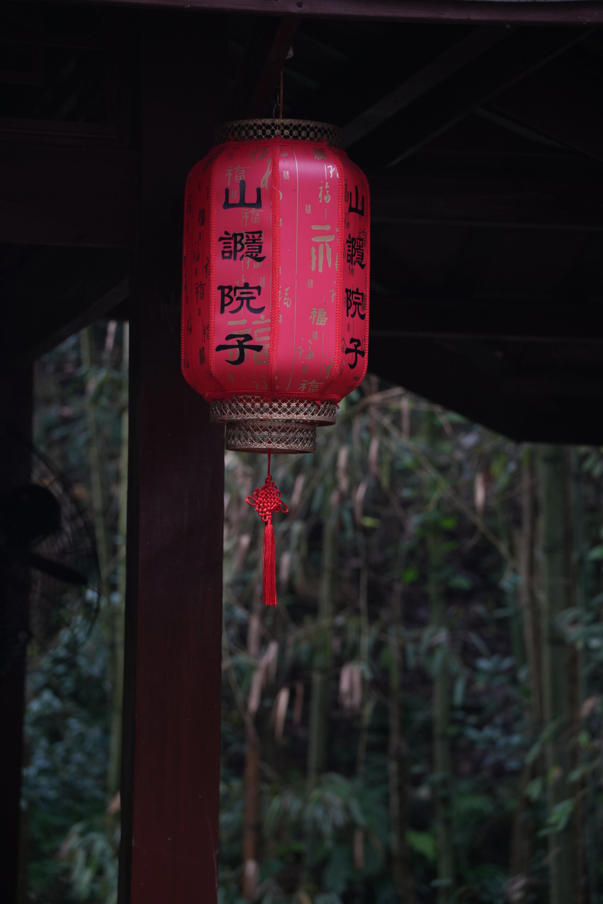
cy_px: 452
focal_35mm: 135
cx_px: 302
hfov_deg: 10.2
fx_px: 3392
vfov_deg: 15.2
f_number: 6.3
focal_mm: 135
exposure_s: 1/60.2
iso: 1000
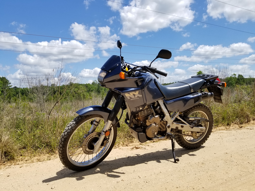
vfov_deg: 53.1
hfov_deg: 67.3
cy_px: 96
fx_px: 192
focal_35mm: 26
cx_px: 128
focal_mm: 4.25
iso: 50
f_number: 1.7
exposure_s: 1/2800
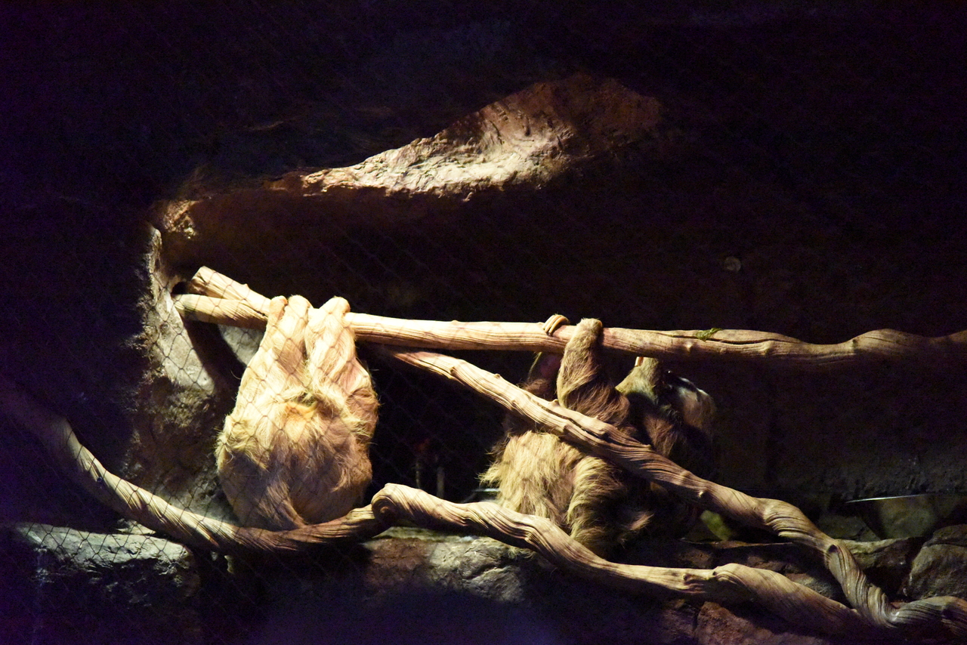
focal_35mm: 120
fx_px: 3224
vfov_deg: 11.4
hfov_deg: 17.1
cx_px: 484
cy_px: 322
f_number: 4.5
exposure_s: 1/250
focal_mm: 120
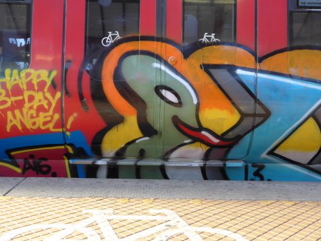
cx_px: 160
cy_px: 120
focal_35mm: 47
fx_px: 436
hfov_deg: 40.4
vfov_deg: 30.9
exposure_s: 1/60
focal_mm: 10.1
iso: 200
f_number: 3.2
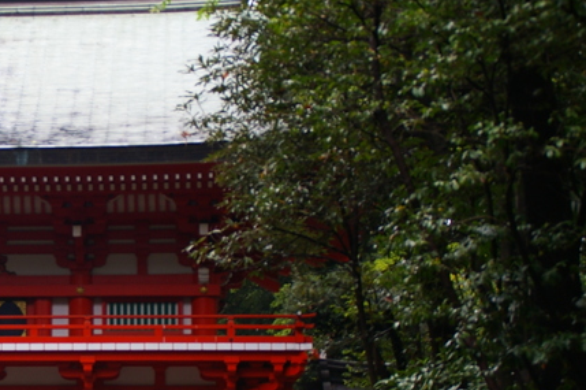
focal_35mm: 118
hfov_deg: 16.9
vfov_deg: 11.6
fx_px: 1922
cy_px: 245
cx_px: -15
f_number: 6.3
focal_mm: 33
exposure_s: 1/50
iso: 200
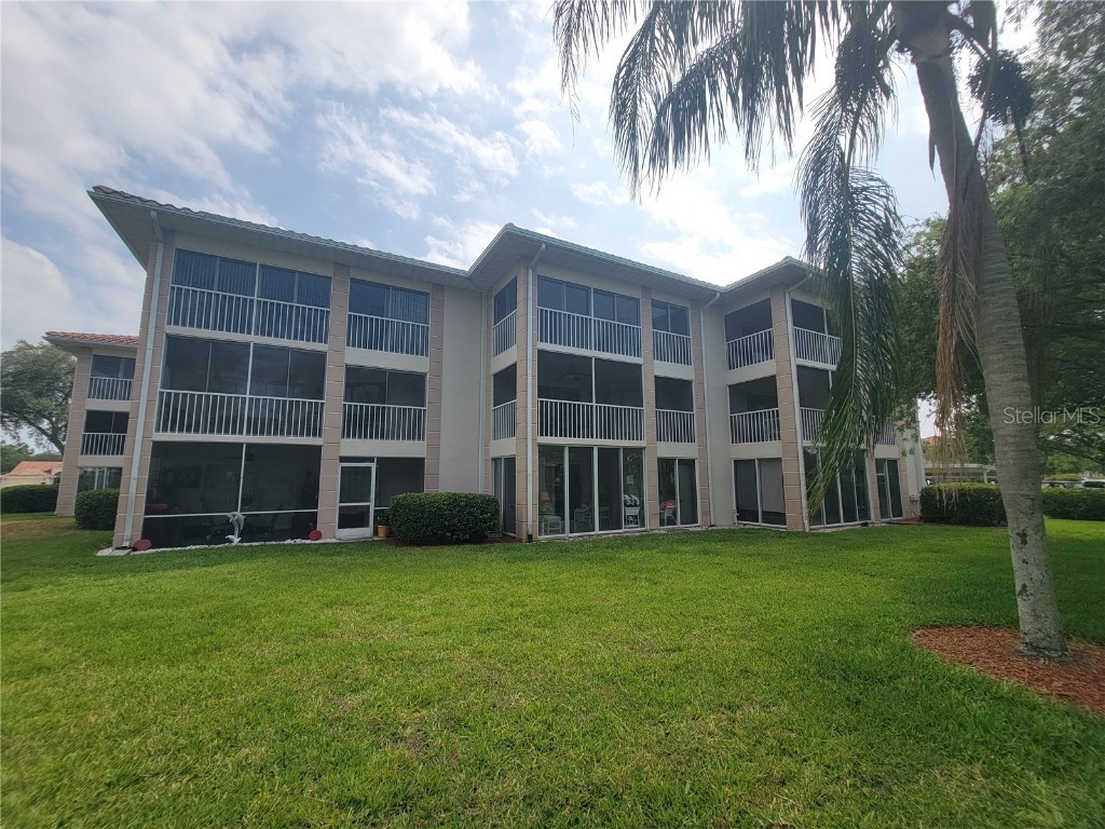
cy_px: 414
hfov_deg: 106.2
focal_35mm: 13
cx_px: 552
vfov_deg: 89.9
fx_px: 415
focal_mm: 2.2
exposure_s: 1/2333
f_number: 2.2
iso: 50
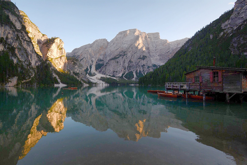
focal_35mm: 16
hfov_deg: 95.0
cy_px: 82
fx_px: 113
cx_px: 124
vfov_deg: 72.1
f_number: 5.6
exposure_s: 1/320
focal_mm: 11
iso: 200
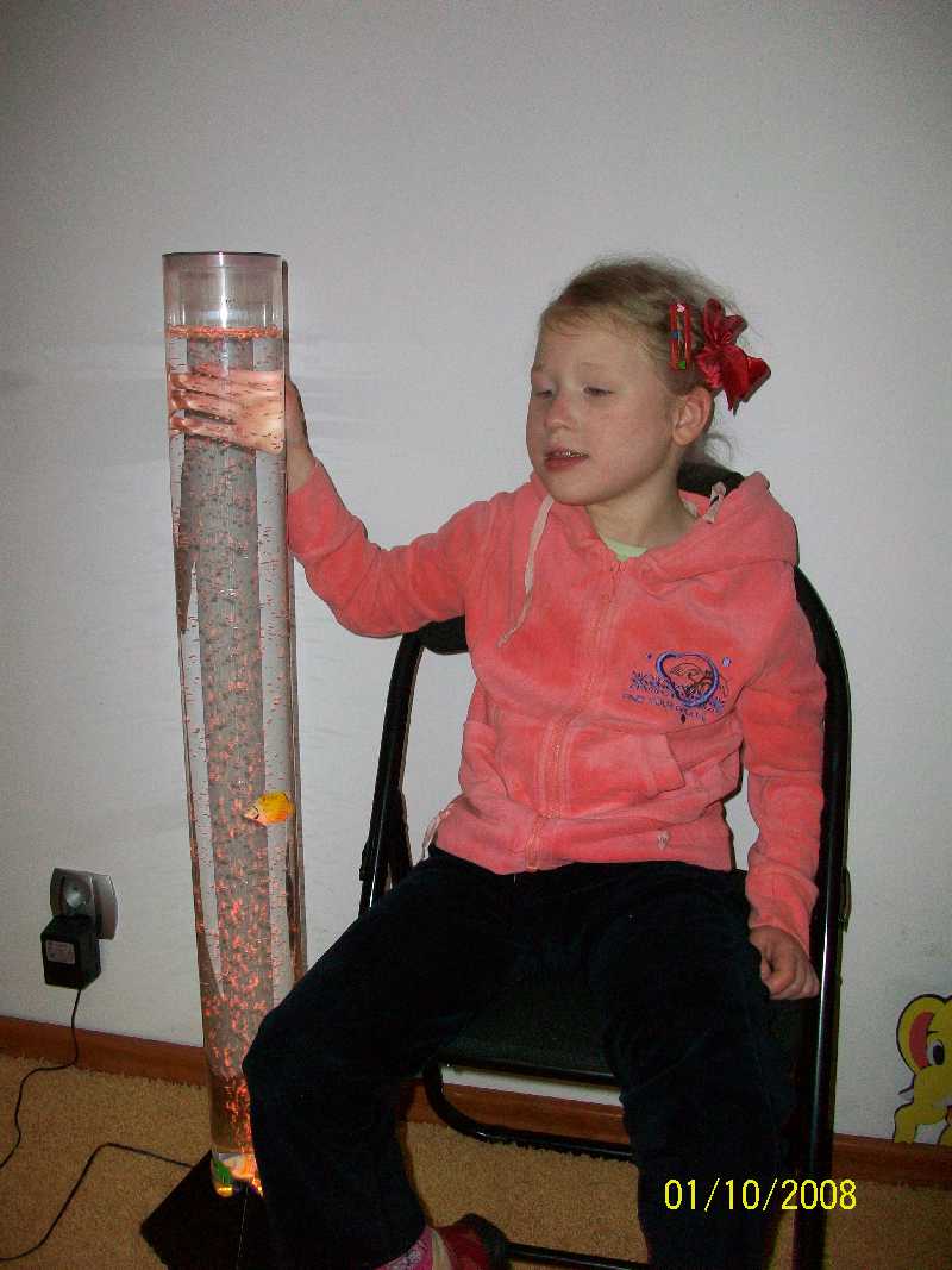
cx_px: 476
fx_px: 1174
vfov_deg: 56.8
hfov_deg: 44.2
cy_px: 635
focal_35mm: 32
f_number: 2.8
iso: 120
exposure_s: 1/60
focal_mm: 5.7
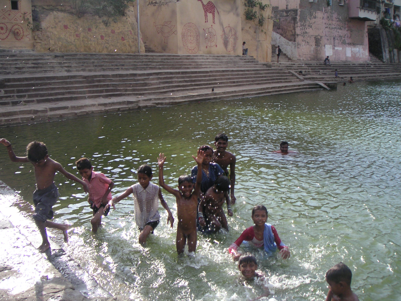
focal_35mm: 38
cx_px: 200
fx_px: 440
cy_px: 150
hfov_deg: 49.0
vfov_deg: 37.7
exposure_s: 1/350
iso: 50
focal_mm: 6
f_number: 2.8
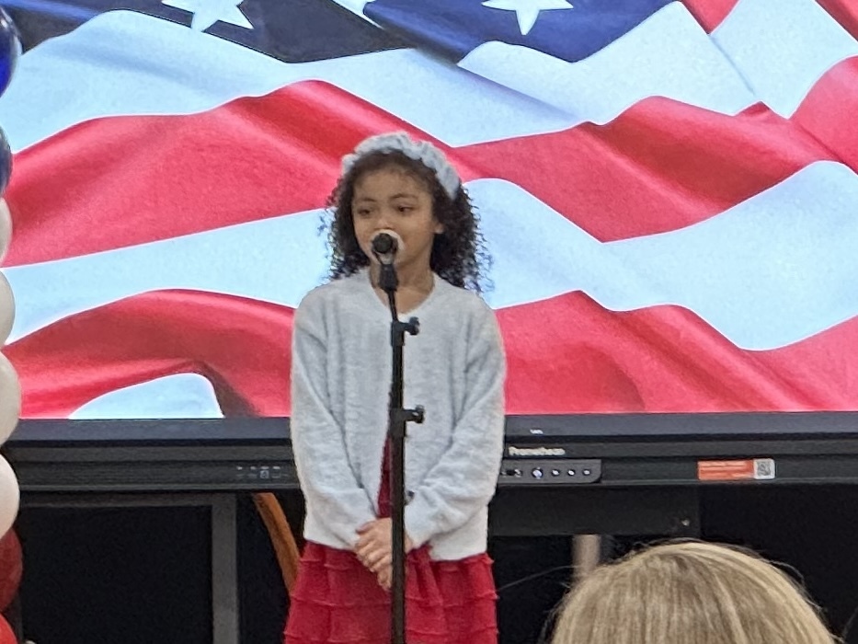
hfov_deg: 25.3
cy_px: 322
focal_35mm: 77
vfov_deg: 19.1
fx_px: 1909
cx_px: 429
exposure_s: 1/60
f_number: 2.8
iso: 400
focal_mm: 9
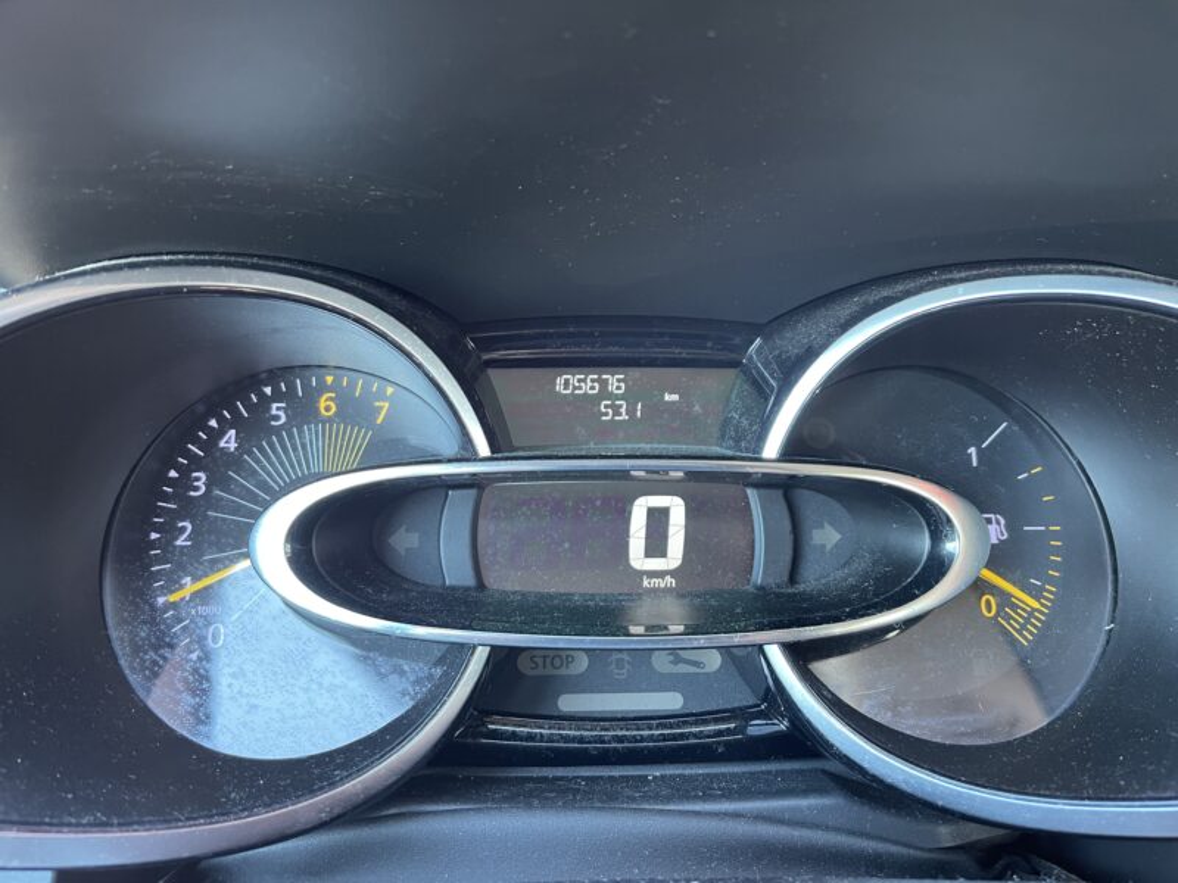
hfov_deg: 67.3
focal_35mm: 26
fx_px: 885
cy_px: 442
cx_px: 589
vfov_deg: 53.1
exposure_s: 1/50
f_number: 1.6
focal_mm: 5.1
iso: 400
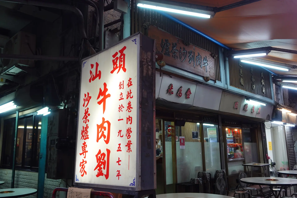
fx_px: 247
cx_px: 148
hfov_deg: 61.9
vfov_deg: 43.6
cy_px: 99
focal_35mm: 30
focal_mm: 11.81
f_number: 2.5
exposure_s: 1/30
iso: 125
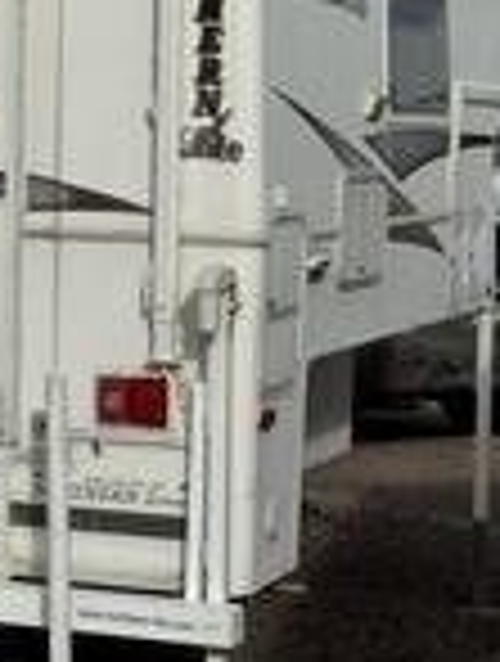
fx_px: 2186
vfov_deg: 17.1
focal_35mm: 114
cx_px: 92
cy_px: 176
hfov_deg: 13.0
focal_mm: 6.76
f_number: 1.78
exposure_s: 1/12500
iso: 64
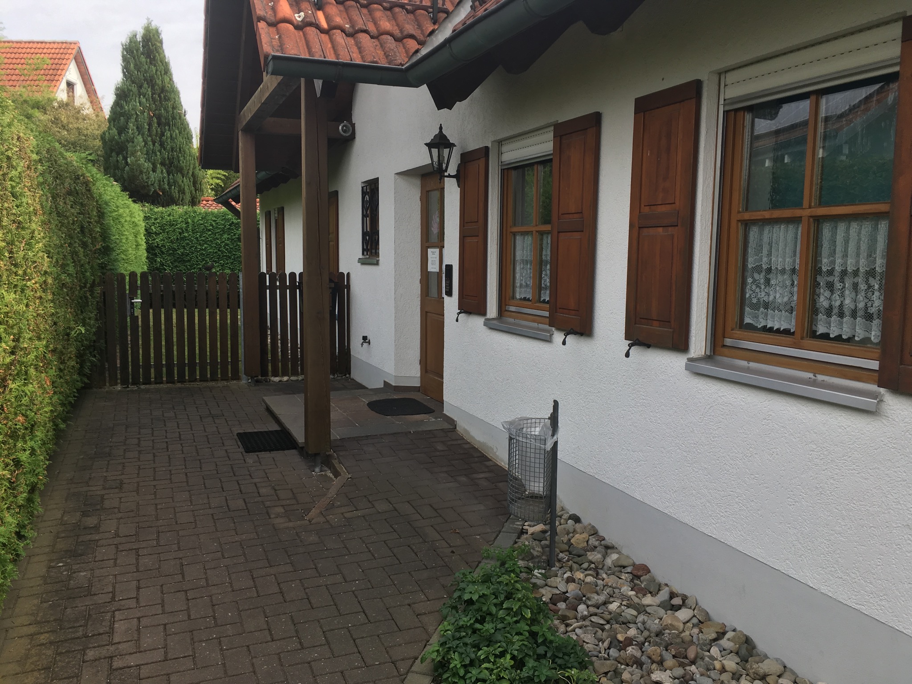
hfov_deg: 61.7
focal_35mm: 29
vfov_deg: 48.2
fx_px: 764
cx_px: 456
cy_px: 342
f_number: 2.2
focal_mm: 4.15
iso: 25
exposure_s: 1/384
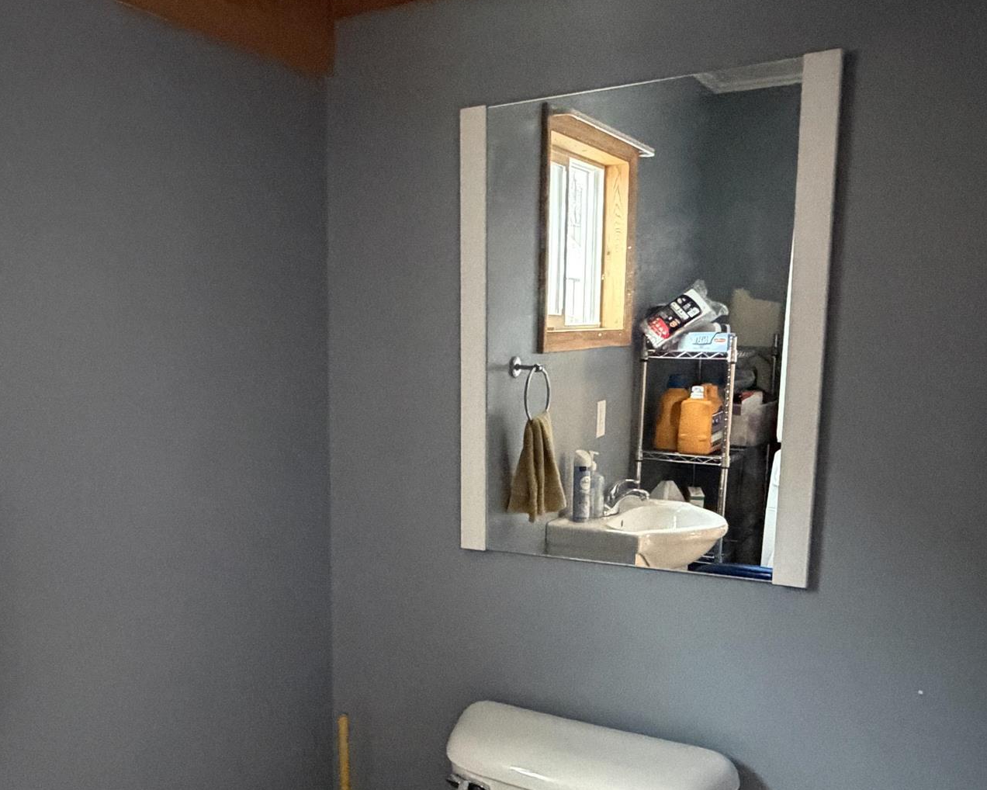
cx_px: 383
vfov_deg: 44.0
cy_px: 513
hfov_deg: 53.7
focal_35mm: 33
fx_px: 964
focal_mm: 2.22
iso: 1250
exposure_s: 1/30
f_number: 2.2
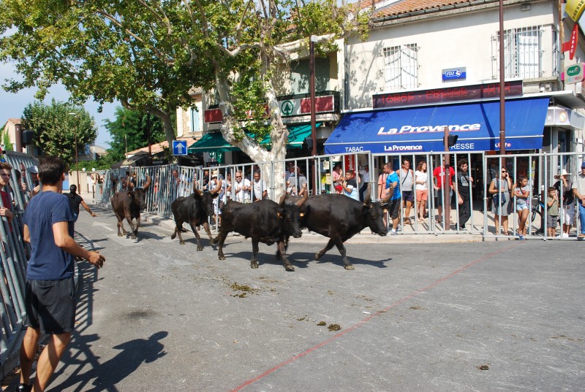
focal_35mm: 30
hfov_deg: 61.8
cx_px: 292
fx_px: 488
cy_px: 196
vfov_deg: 43.8
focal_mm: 20
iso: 100
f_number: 8
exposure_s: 1/250
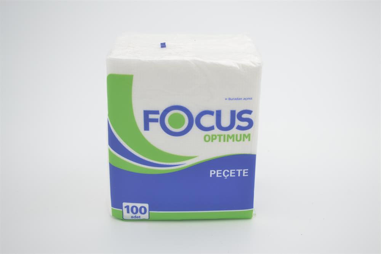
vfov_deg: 22.6
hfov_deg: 33.4
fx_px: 635
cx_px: 190
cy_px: 127
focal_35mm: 60
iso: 100
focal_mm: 40
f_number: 5.3
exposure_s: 1/60
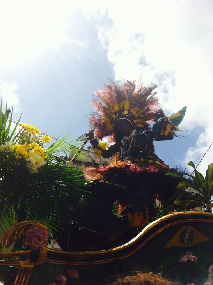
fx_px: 288
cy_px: 142
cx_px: 106
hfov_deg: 40.6
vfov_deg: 52.7
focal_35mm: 35
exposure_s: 1/2011
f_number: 2.8
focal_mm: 3.85
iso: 80
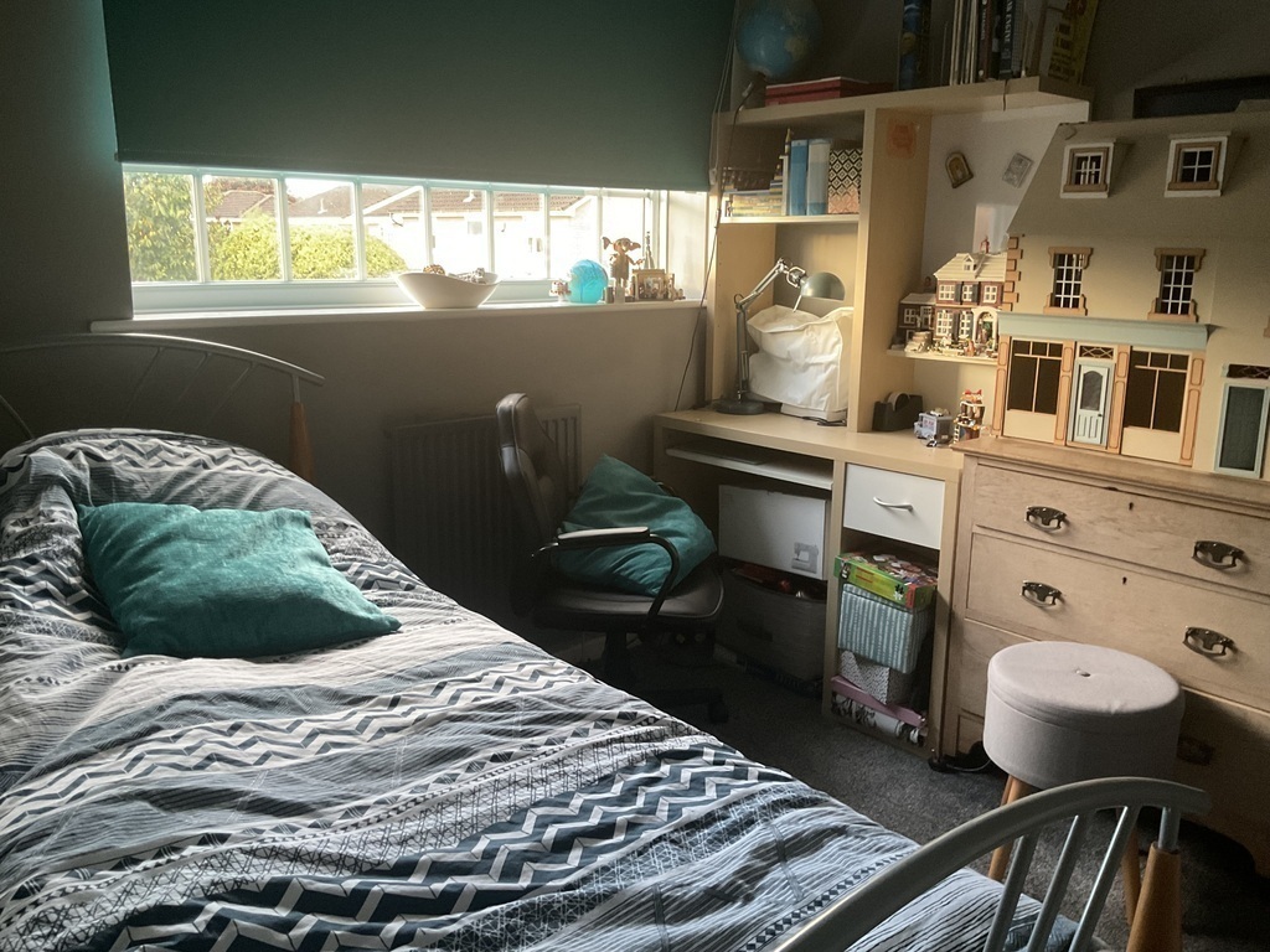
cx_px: 635
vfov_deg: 48.2
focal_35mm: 29
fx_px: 1064
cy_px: 476
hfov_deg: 61.7
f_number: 1.8
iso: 200
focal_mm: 3
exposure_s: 1/33
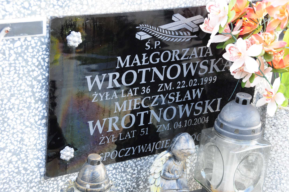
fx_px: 601
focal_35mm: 75
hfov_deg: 27.0
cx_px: 144
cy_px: 96
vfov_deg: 18.1
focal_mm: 50
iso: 320
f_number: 7.1
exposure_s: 1/50
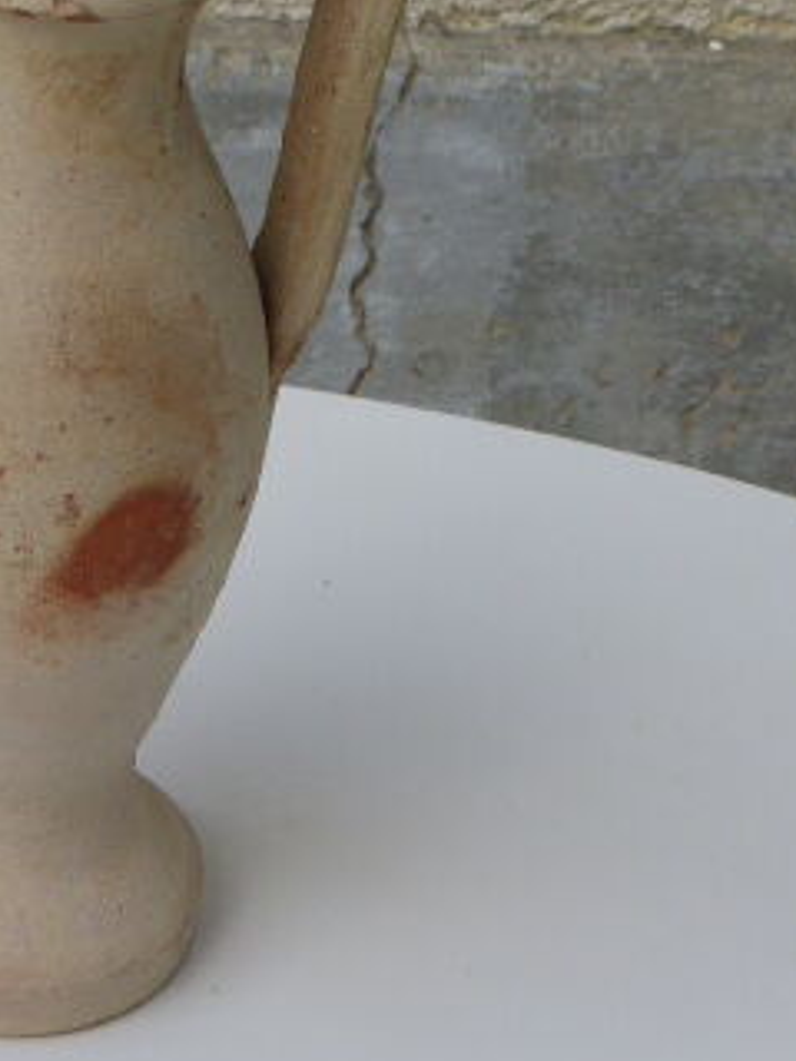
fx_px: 2821
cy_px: 182
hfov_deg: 15.9
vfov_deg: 21.0
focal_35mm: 92
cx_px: 100
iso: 100
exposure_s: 1/250
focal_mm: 7.9
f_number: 4.1
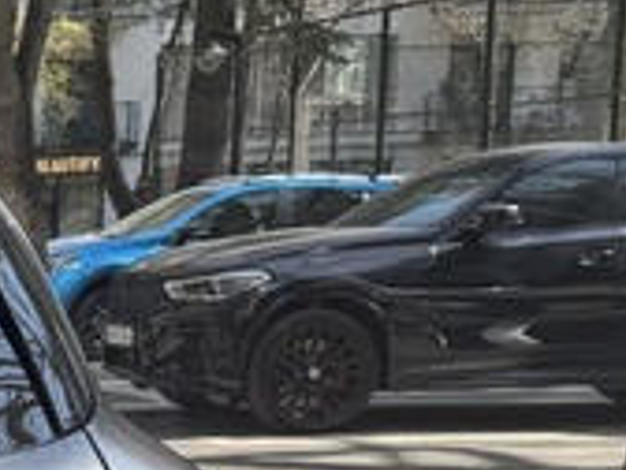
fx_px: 2062
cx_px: -525
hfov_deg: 14.9
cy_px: 683
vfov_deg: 12.4
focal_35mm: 114
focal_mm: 6.76
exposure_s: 1/1151
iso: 80
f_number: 1.78
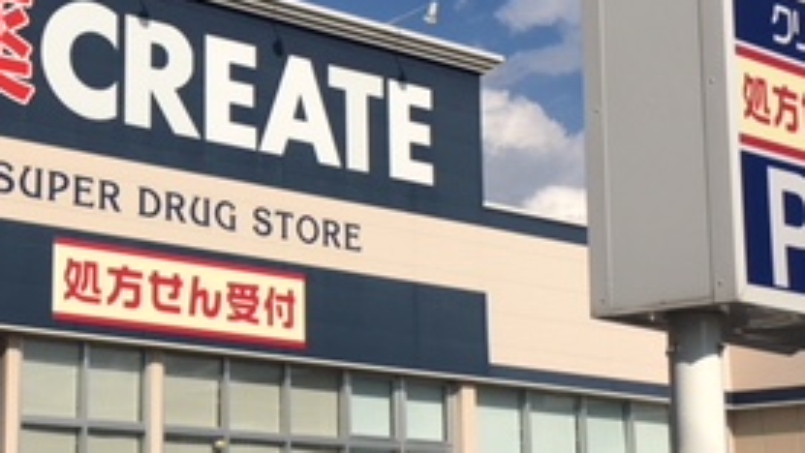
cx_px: 134
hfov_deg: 28.2
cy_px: 261
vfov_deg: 16.5
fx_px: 1559
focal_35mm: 73
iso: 25
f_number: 2.2
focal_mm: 4.15
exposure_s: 1/3663
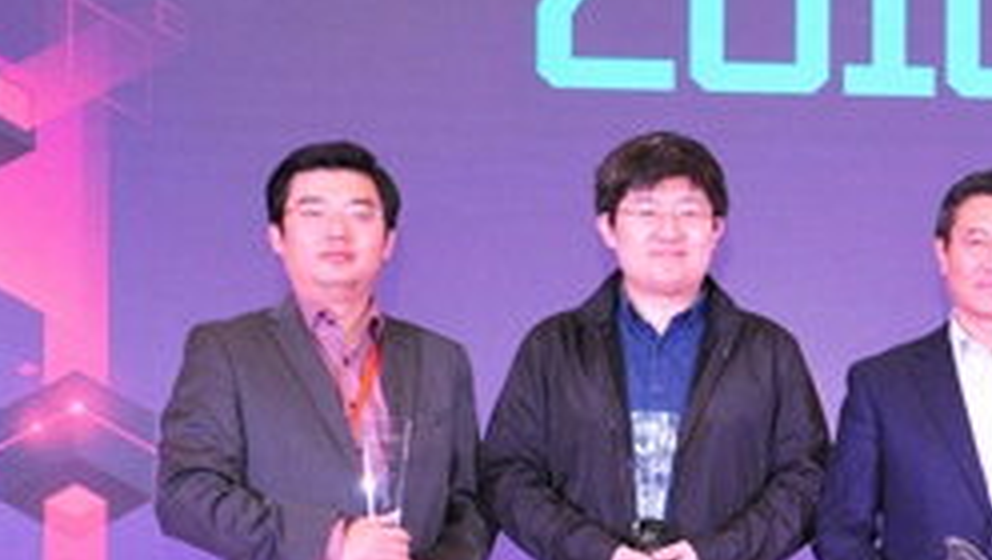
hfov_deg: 22.1
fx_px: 2396
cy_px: 502
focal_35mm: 91
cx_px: 1096
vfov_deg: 13.2
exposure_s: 1/25
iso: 1600
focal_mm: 24
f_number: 5.6
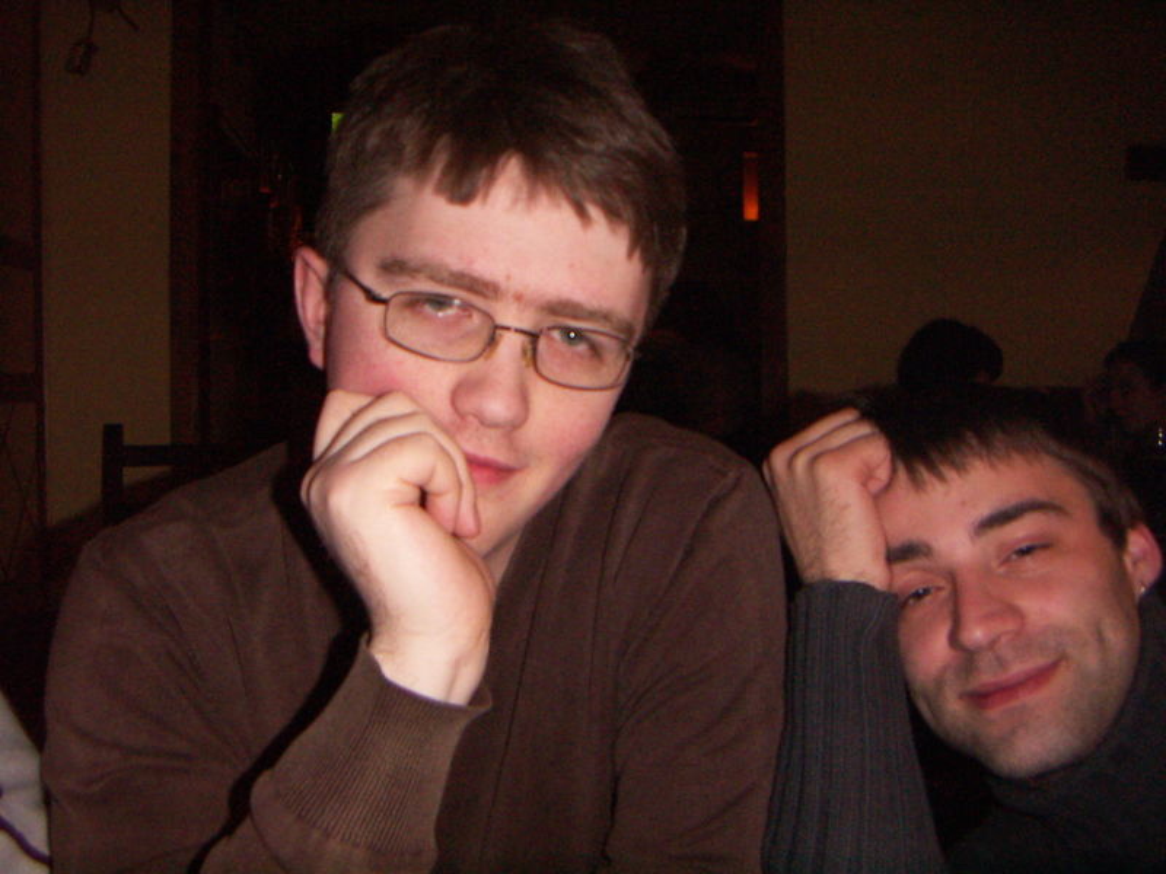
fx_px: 1213
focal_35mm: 36
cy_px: 437
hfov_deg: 51.4
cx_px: 583
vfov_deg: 39.7
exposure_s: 1/50
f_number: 2.8
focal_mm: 4.7
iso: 200
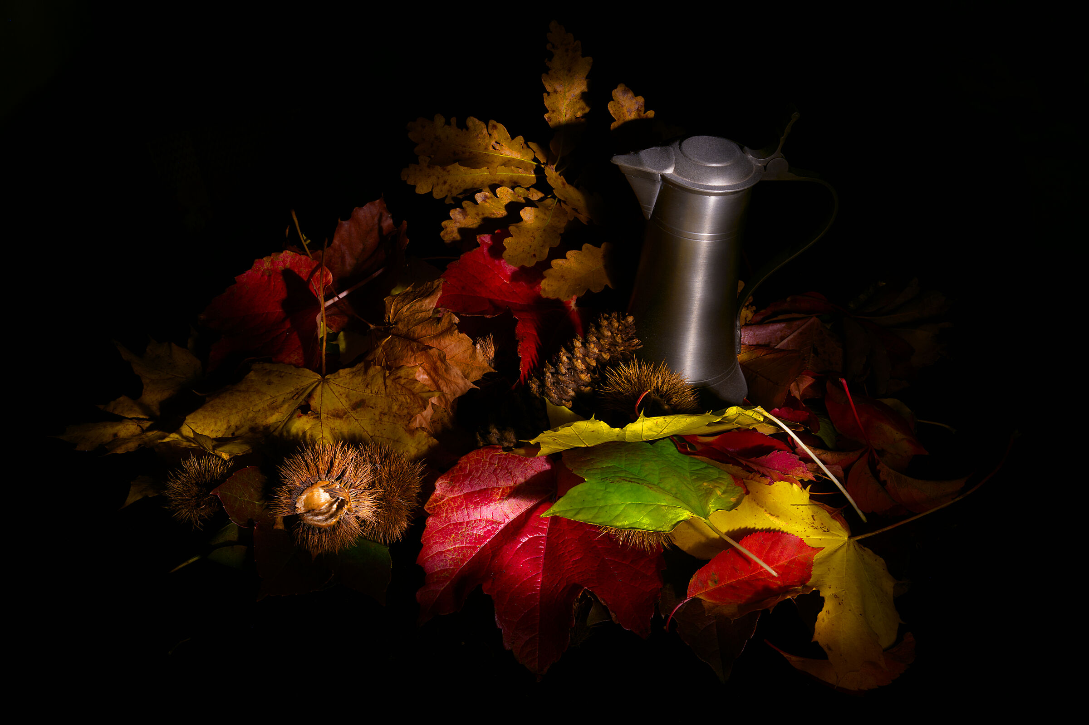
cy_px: 362
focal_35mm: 47
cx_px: 544
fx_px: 1421
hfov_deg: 41.9
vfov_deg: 28.6
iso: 64
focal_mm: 47
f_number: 22
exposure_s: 30
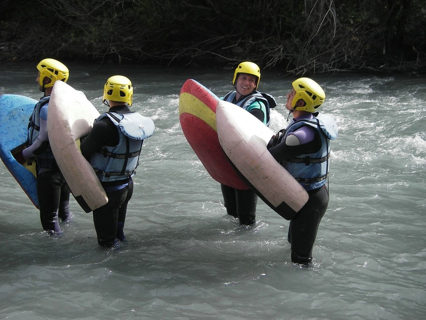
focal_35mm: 65
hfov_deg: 29.8
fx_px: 800
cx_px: 208
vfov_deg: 22.6
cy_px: 162
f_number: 3.7
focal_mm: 10.5
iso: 50
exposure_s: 1/400
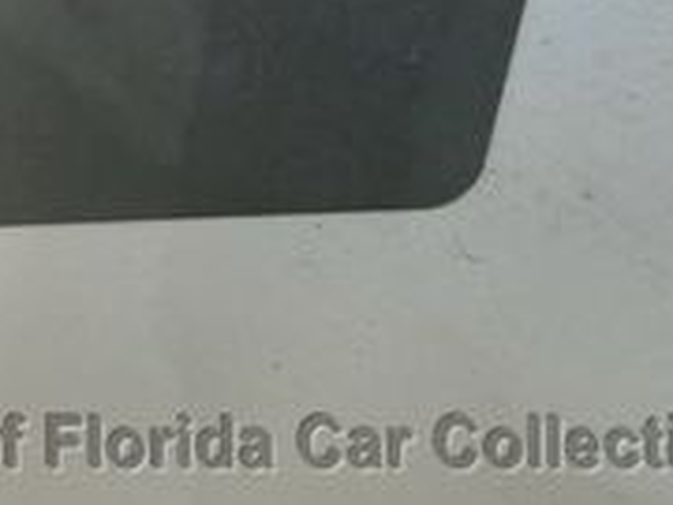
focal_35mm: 89
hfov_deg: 19.5
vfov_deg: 14.7
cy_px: -374
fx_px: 1730
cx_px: -307
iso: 125
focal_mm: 2.22
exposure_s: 1/121
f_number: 2.2
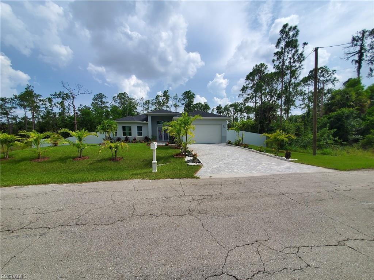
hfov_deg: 106.2
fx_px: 140
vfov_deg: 89.9
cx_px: 187
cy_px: 140
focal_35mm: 13
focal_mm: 1.8
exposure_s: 1/1501
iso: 50
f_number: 2.2
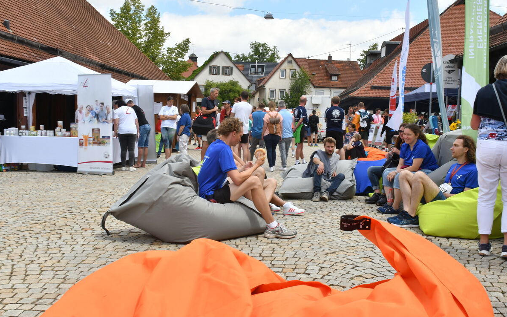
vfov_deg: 34.4
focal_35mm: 37
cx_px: 254
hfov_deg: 52.7
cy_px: 157
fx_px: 511
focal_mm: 24
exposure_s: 1/250
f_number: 10
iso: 400
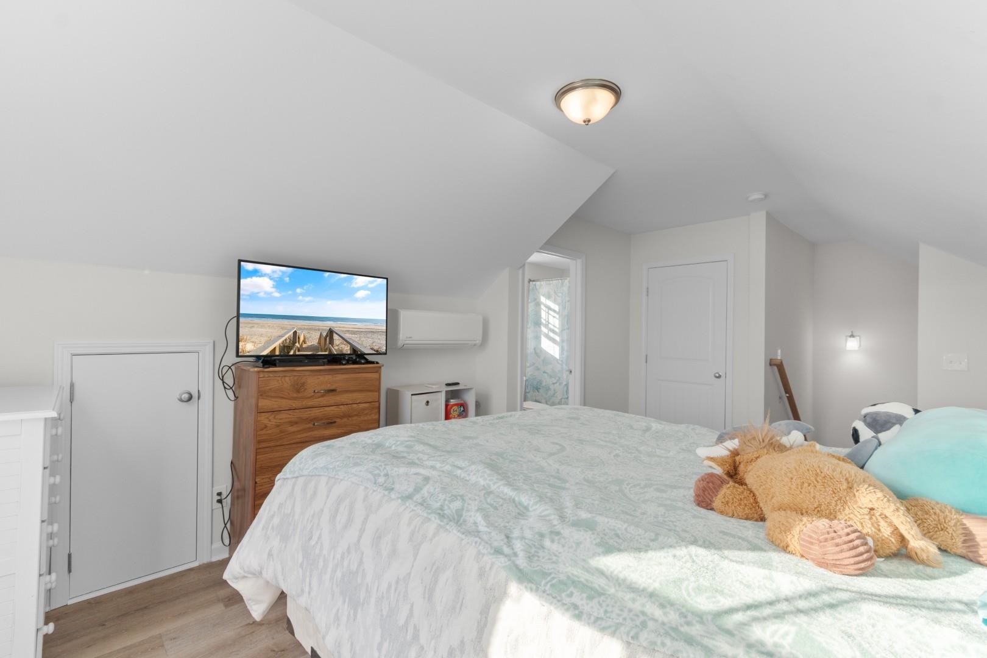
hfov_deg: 100.4
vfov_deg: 77.3
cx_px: 494
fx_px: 411
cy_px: 329
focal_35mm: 15
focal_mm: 10
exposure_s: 1/5
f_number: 4.5
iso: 100
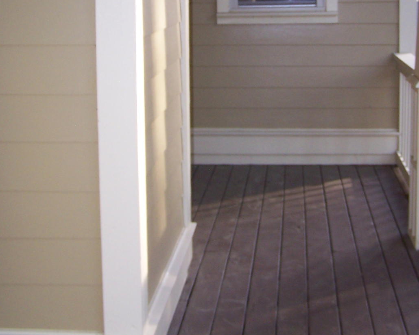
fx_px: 893
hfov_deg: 26.4
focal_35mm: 72
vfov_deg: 20.8
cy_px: 35
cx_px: 250
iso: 100
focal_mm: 6.3
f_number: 2.8
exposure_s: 1/60
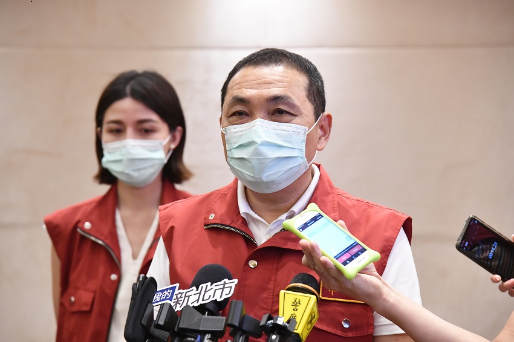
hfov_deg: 17.1
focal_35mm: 120
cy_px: 171
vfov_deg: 11.4
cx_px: 257
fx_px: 1713
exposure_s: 1/125
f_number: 5.6
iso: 5600
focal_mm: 120
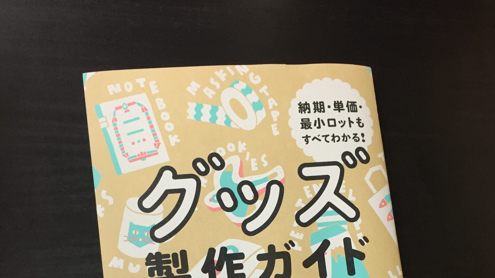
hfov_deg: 47.4
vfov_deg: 25.9
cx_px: 250
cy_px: 297
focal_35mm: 43
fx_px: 564
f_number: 2.2
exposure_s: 1/30
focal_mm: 4.15
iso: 125
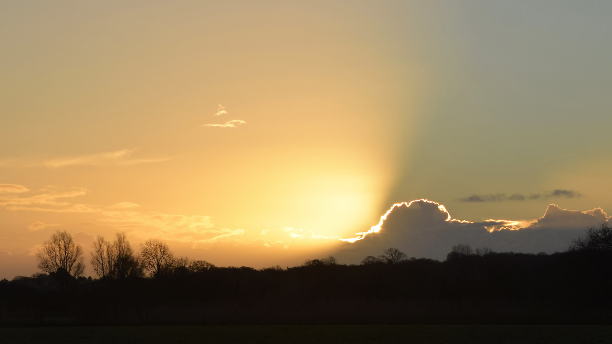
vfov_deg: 8.1
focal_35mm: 149
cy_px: 242
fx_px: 2418
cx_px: 302
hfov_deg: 14.4
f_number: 13
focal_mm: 70
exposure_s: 1/50
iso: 100
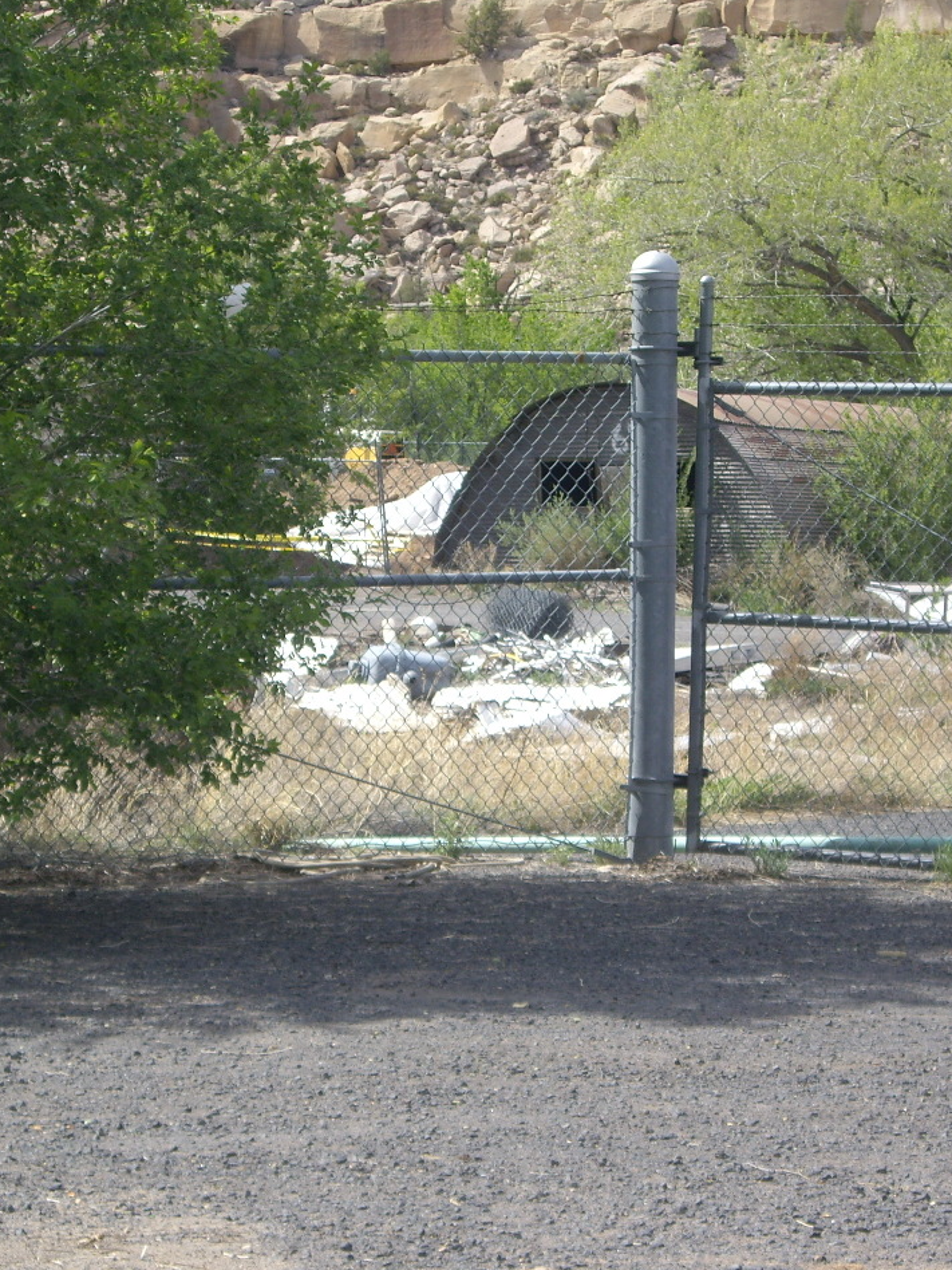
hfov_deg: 13.7
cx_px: 514
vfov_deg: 18.2
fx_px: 3960
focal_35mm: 108
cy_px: 635
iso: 50
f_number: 4.1
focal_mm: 12.8
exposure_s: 1/200
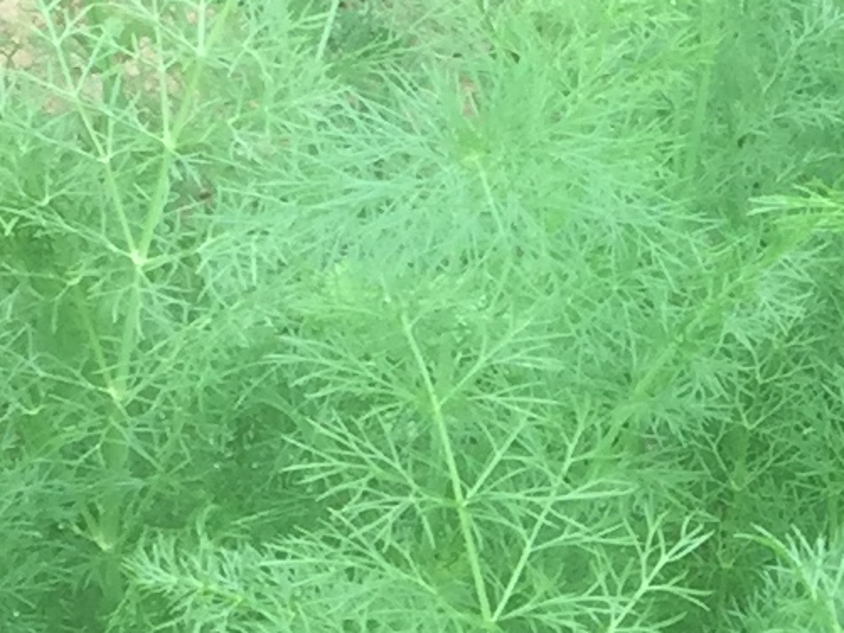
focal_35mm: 189
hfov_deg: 10.3
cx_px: 1023
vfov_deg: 7.7
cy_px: 906
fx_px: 4609
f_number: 2.2
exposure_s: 1/147
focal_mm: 4.15
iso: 32
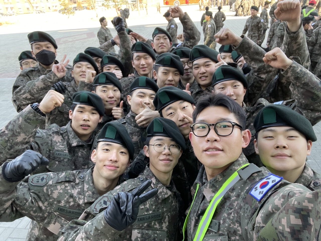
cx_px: 160
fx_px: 213
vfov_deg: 58.9
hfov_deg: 73.9
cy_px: 120
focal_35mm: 23
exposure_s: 1/121
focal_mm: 2.71
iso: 64
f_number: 2.2
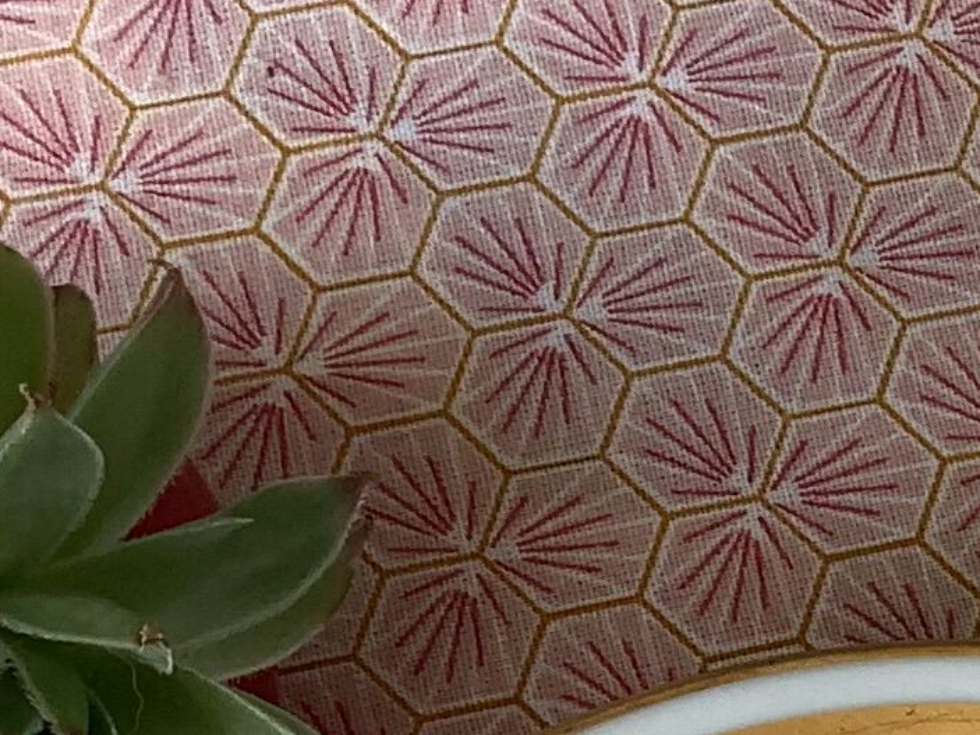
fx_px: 4076
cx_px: 1882
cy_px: 1257
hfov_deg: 12.3
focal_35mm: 144
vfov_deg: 9.8
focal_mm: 3.3
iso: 25
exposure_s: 1/108
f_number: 2.4
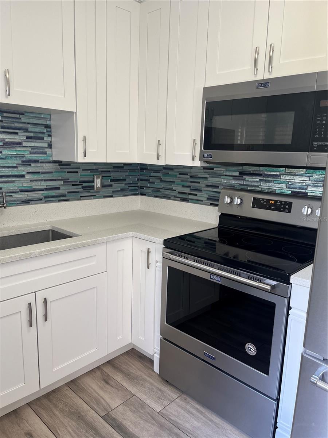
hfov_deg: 53.1
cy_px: 219
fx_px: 328
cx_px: 164
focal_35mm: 26
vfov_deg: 67.3
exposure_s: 1/60
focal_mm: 5.1
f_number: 1.6
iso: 64
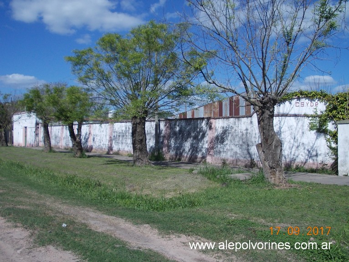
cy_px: 131
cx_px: 174
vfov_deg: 37.7
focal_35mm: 38
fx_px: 383
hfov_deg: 49.0
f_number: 6.2
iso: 80
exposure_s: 1/500
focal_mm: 5.3
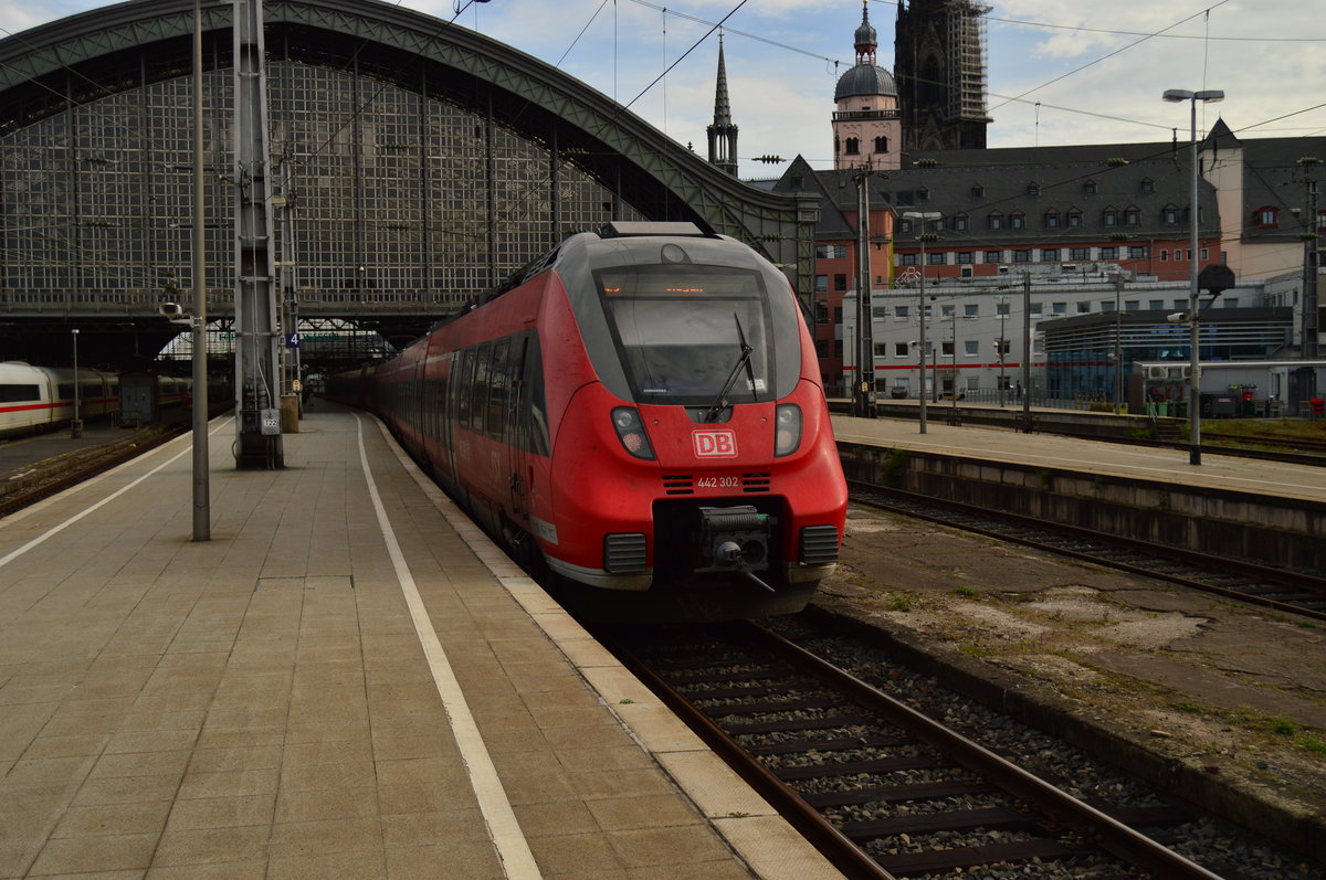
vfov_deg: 36.8
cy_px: 440
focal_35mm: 36
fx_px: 1324
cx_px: 663
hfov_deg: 53.2
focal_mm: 24
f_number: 5.6
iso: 200
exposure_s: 1/1250
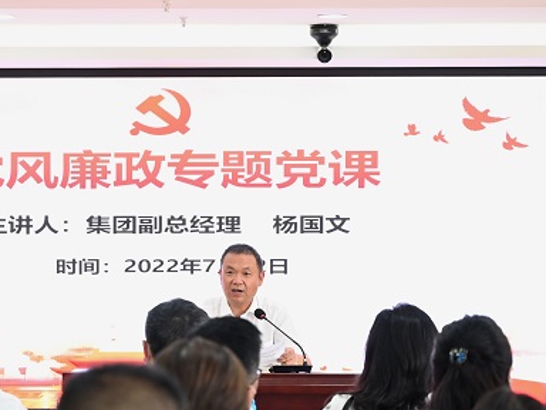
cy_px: 295
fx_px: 2208
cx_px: 186
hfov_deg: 14.1
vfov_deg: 10.6
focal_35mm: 140
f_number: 4
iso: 1250
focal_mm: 70
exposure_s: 1/80
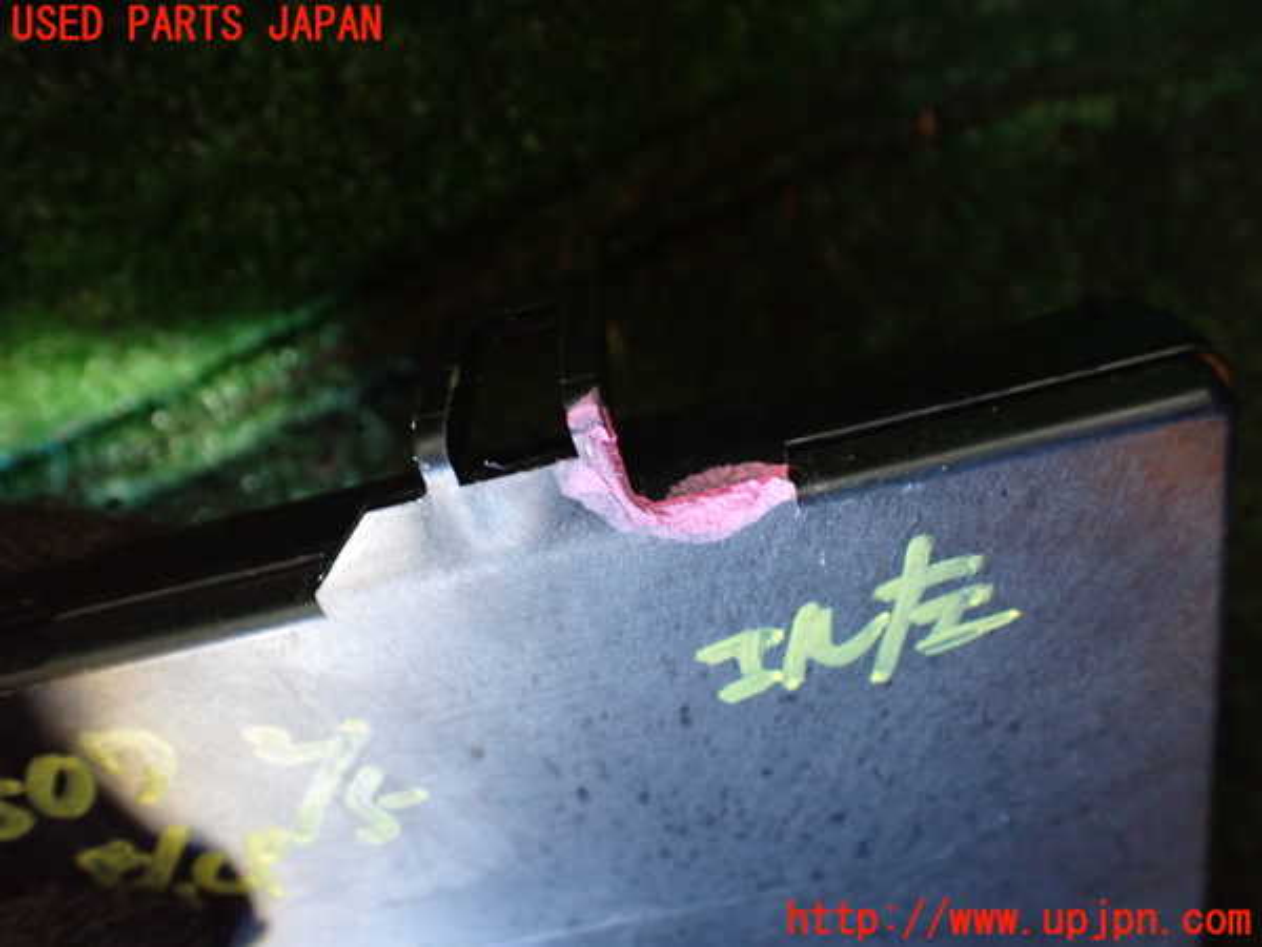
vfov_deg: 46.8
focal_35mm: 30
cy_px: 474
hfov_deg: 60.0
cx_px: 631
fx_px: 1094
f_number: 2.3
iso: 1000
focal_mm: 5.4
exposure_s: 1/30
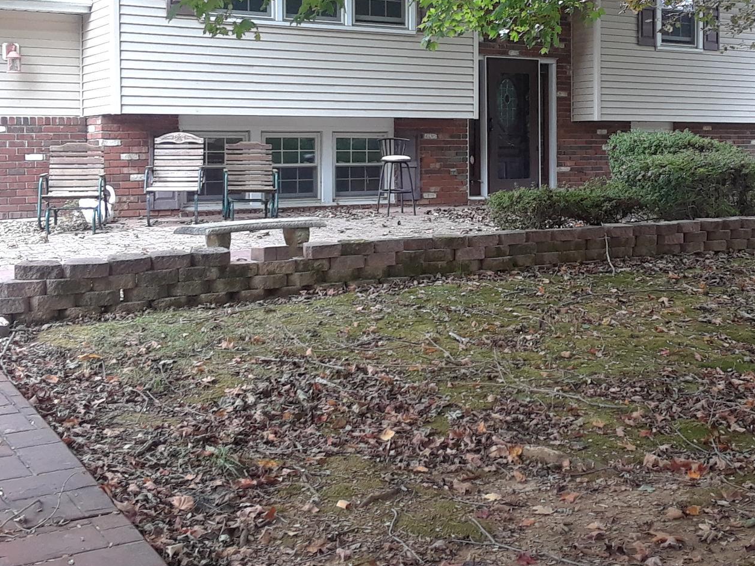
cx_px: 490
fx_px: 1069
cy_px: 169
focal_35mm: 49
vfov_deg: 29.4
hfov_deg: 38.6
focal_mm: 2.47
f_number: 1.9
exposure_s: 1/40
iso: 50
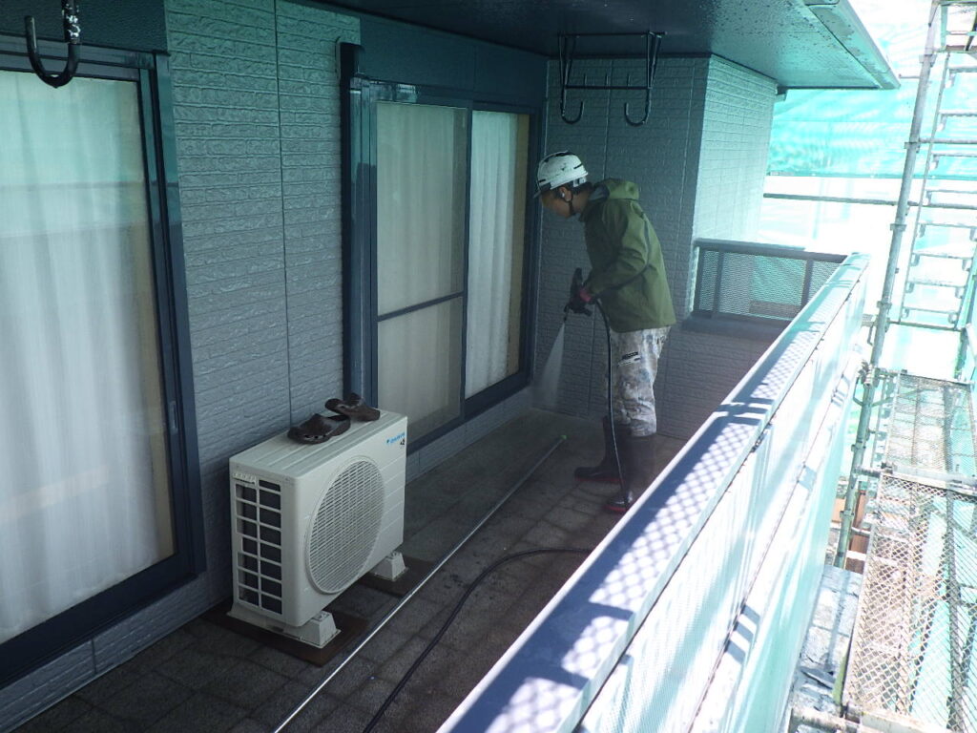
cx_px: 488
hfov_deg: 63.4
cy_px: 366
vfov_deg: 49.7
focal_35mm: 28
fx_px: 790
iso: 125
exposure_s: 1/125
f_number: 3.5
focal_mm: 5
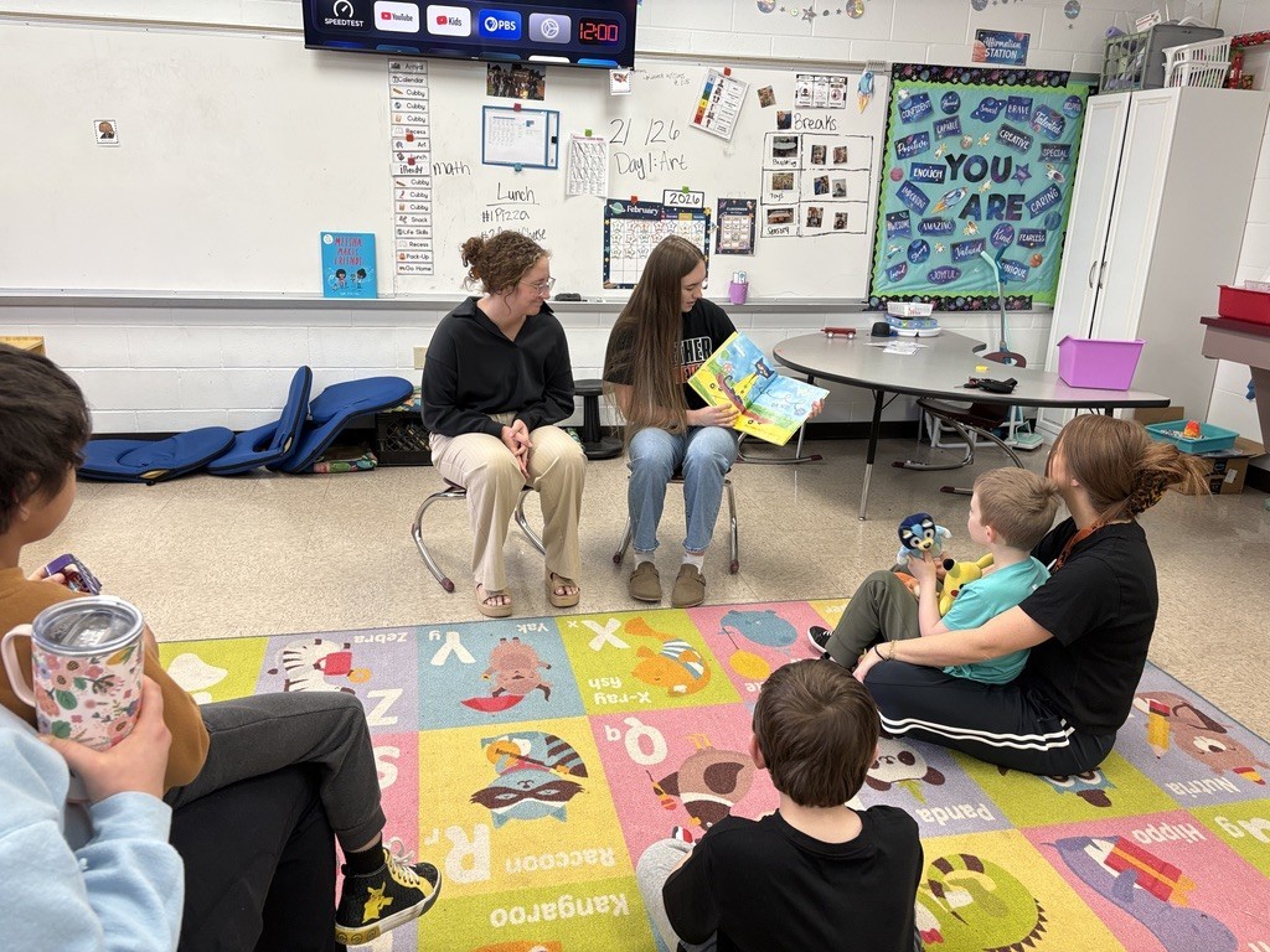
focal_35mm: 26
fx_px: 954
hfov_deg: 67.3
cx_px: 635
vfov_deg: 53.1
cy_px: 476
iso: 125
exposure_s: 1/60
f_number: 1.6
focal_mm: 5.96
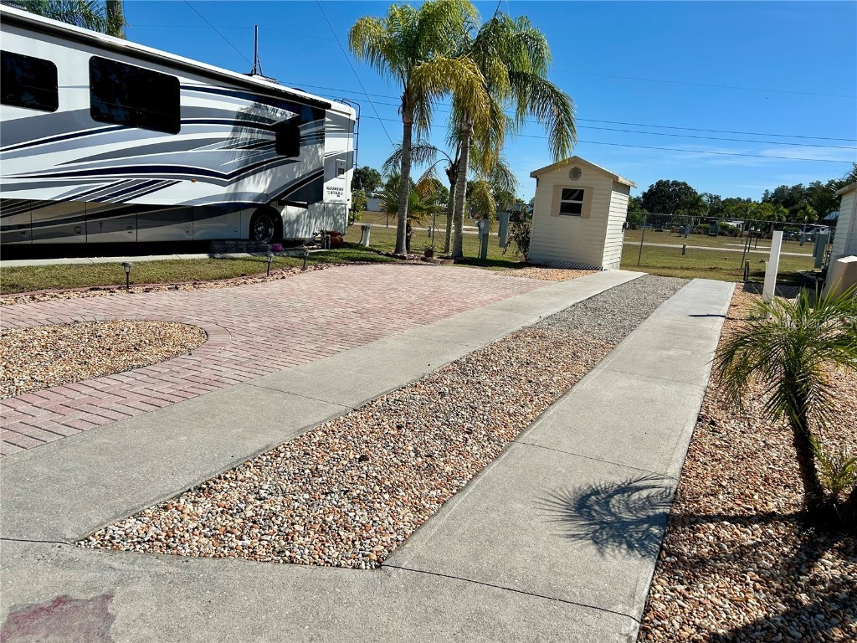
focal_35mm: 26
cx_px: 428
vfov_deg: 53.1
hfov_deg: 67.3
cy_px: 322
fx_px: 644
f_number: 1.5
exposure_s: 1/8000
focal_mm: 5.7
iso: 50
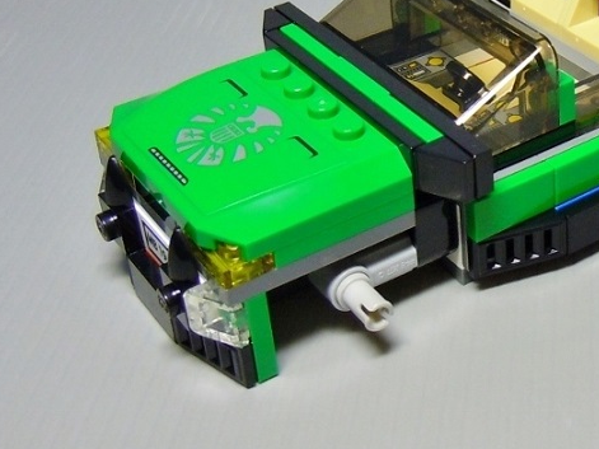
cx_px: 462
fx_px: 848
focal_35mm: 49
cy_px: 114
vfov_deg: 29.2
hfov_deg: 37.8
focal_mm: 5.4
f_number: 3.5
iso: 200
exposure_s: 1/30
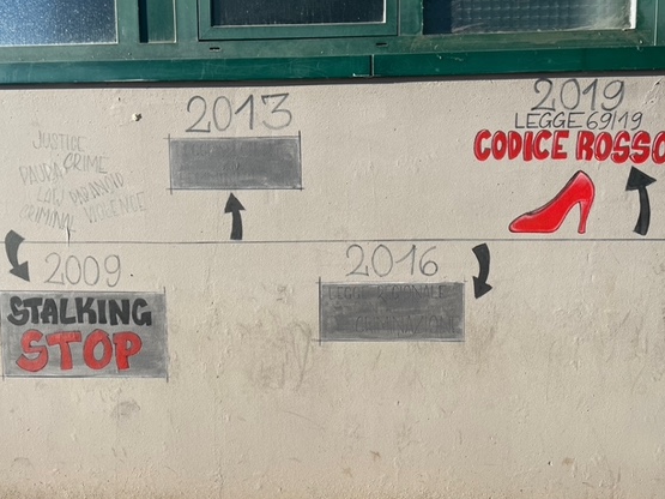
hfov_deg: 60.0
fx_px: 576
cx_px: 344
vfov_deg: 46.7
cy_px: 267
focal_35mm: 30
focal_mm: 4.2
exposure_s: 1/1247
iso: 32
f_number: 1.6
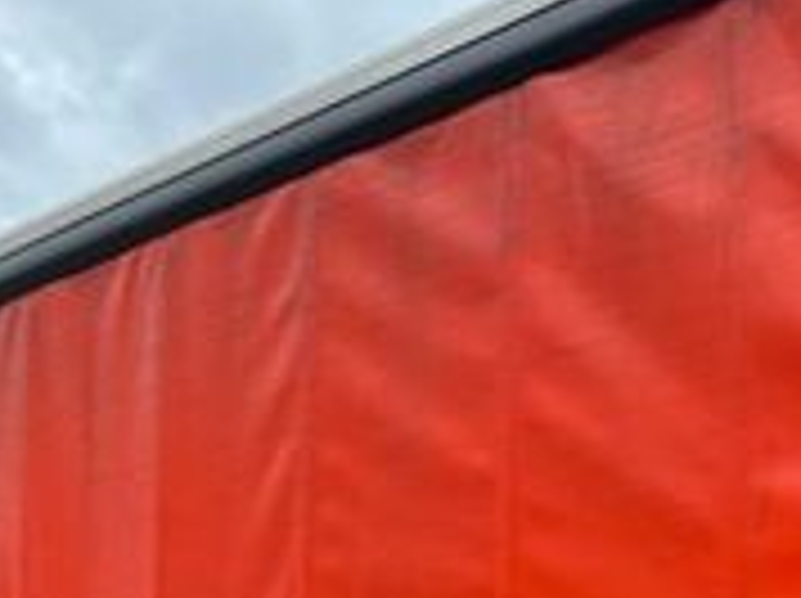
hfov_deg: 23.9
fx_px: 1872
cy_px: 850
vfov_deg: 16.8
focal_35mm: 81
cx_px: 585
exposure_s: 1/646
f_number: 1.78
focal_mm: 6.86
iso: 80
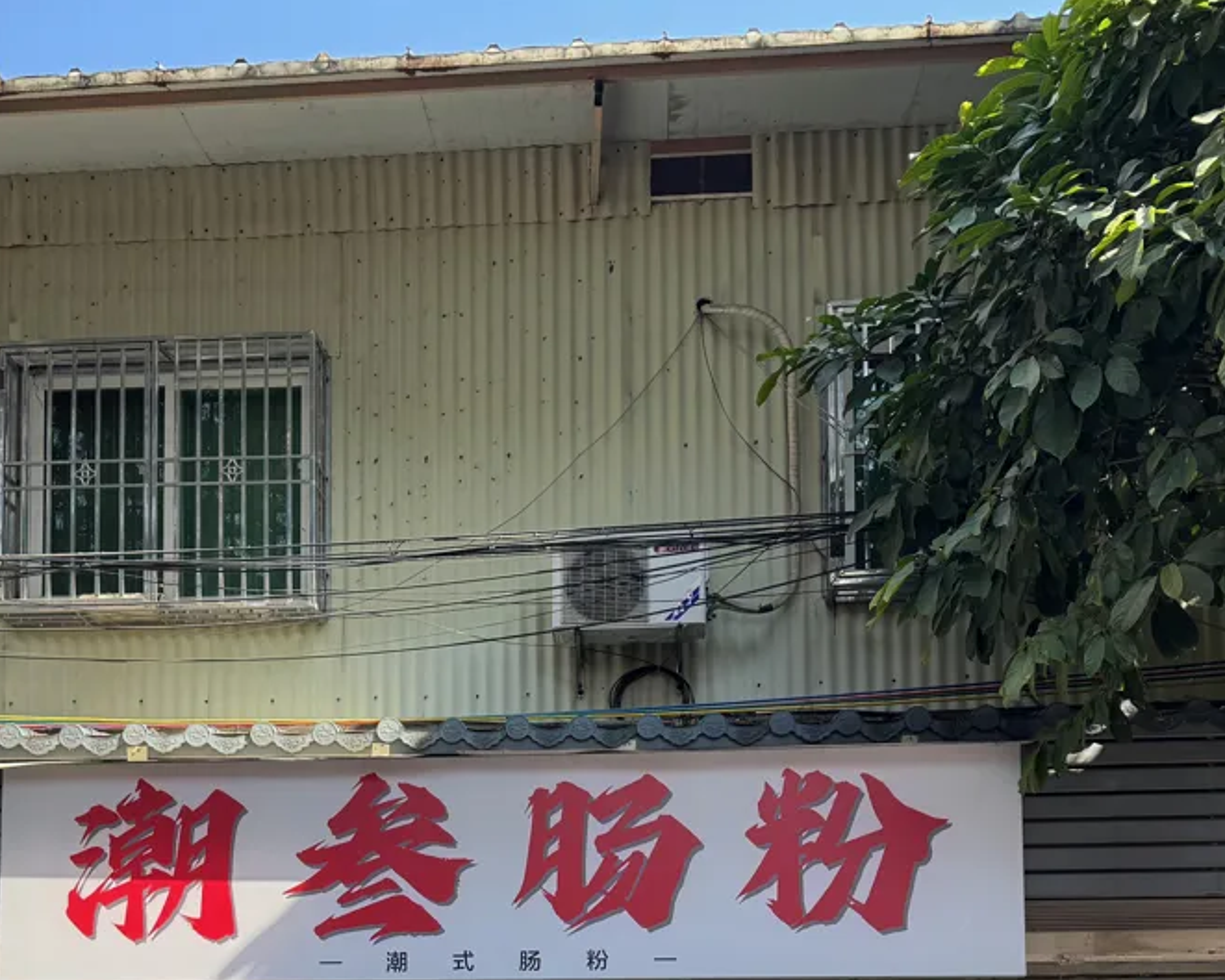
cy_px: 969
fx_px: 1849
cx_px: 469
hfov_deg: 36.5
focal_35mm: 51
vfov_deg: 28.0
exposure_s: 1/572
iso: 80
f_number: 1.78
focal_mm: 6.76
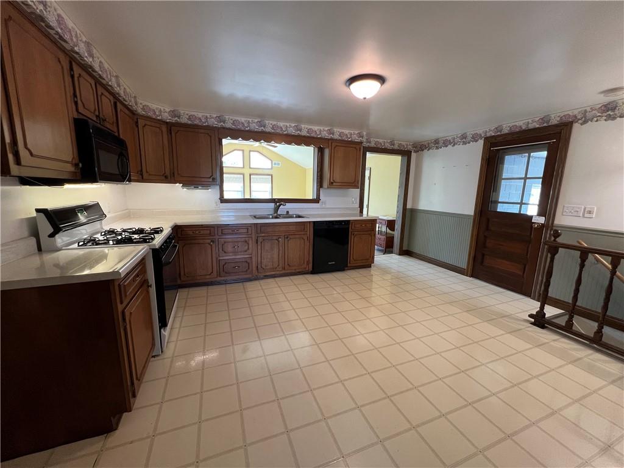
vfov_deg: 89.9
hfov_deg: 106.2
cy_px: 234
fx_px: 234
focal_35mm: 13
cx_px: 312
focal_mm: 1.57
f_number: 1.8
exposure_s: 1/60
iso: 200
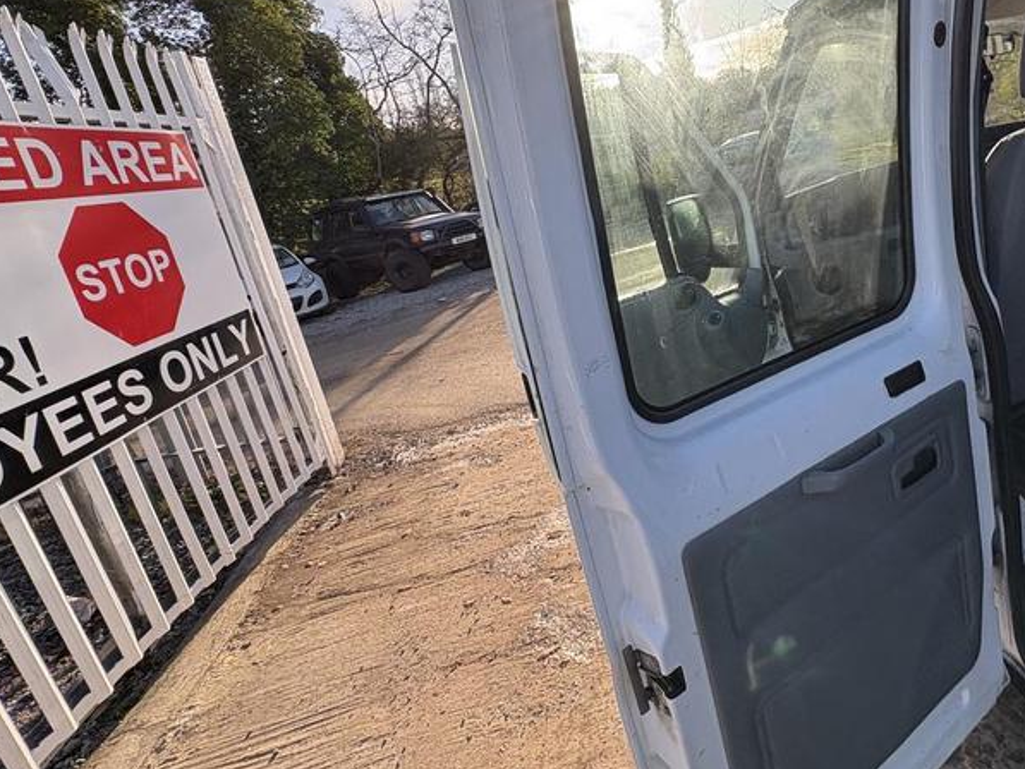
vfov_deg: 62.9
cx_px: 706
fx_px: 622
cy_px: 309
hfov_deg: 75.8
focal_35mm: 21
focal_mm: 2.22
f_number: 2.2
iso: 40
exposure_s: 1/470
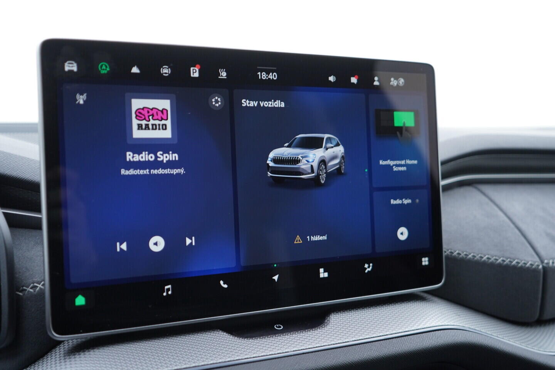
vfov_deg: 36.9
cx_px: 278
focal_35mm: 36
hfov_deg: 53.1
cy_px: 185
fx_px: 555
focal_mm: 24
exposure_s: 1/40
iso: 250
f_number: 2.8
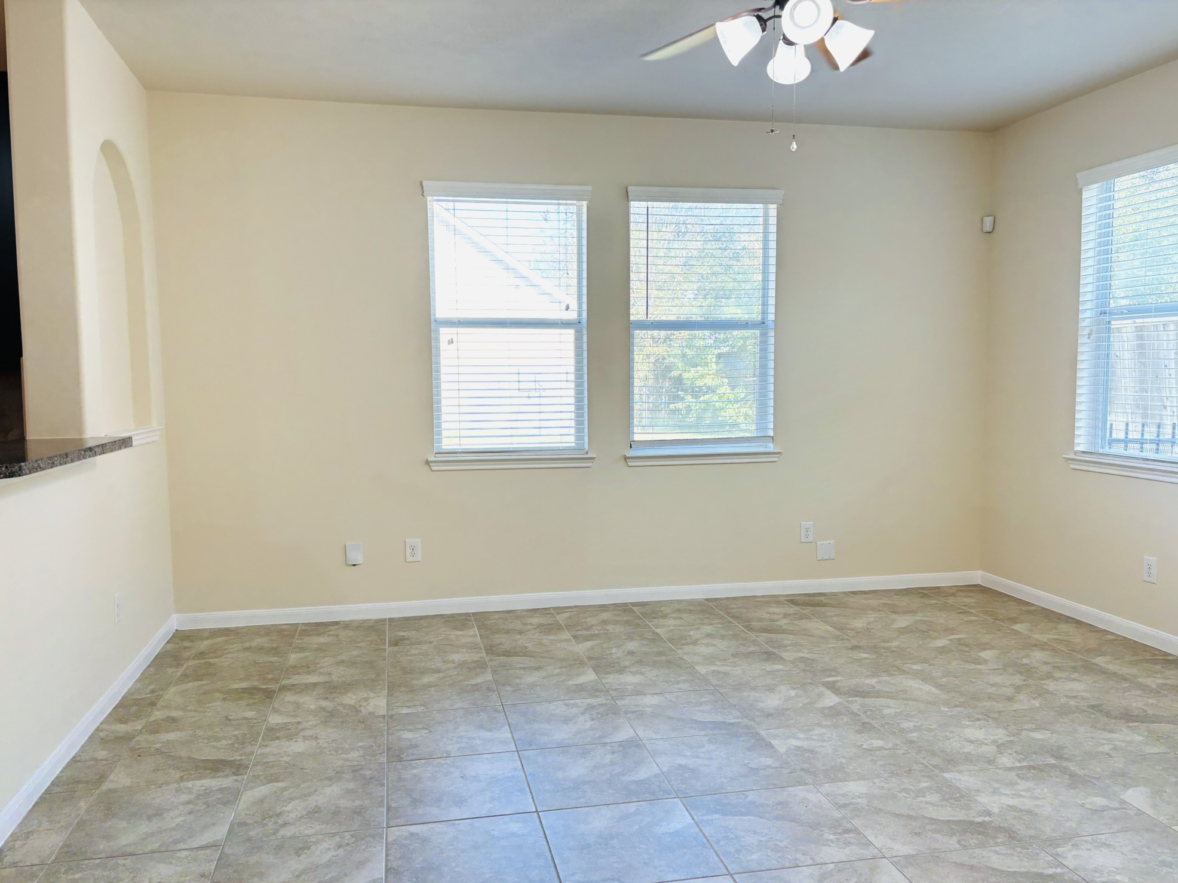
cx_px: 582
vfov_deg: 51.3
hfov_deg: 65.3
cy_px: 457
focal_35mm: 27
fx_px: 919
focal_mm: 5.96
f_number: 1.6
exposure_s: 1/120
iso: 50
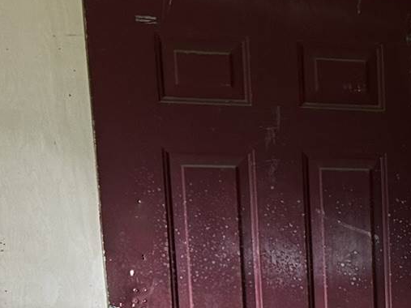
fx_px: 1246
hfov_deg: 16.3
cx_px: 699
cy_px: 431
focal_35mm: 105
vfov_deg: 13.4
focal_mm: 5.7
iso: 80
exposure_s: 1/121
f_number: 1.5
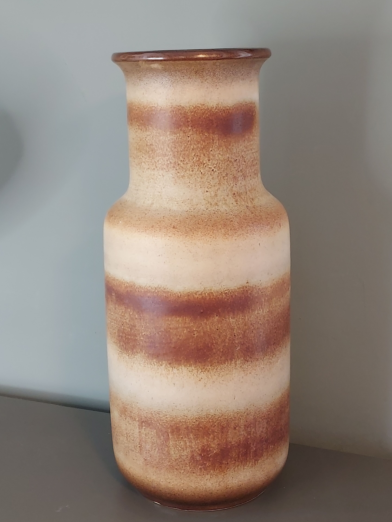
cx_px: 204
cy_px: 254
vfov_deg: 69.4
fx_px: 377
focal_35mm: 25
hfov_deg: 54.9
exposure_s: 1/30
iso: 500
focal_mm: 4.6
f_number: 1.8
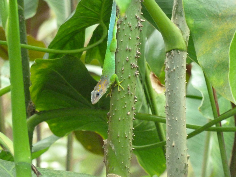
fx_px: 2148
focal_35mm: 315
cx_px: 118
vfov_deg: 4.7
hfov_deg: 6.3
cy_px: 88
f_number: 4.9
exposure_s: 1/30
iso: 800
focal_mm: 49.2
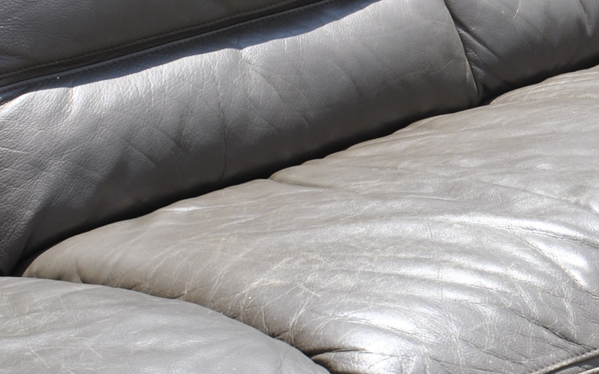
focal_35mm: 137
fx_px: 2236
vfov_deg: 9.6
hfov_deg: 14.4
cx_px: 855
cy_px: 157
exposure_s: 1/100
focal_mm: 30
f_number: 13
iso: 100
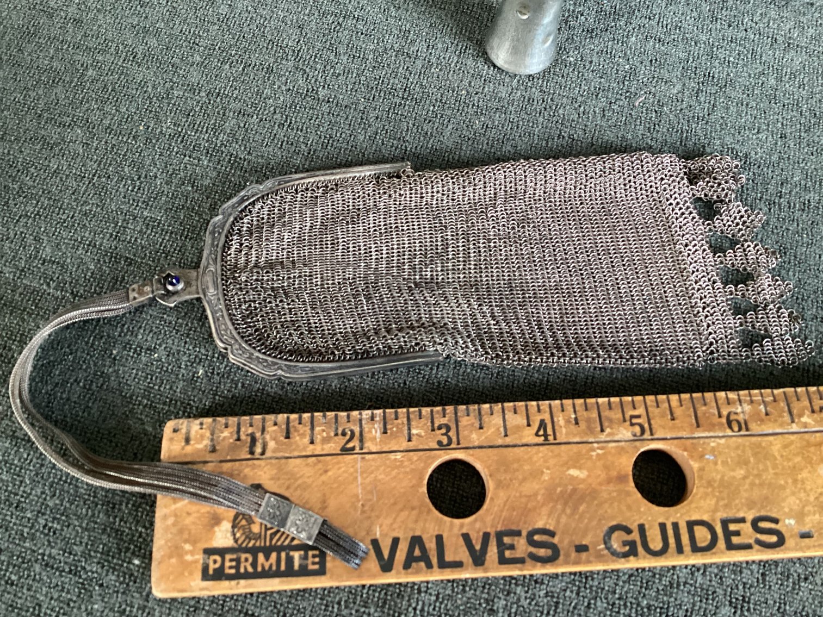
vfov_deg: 45.4
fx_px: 737
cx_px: 412
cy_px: 308
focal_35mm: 31
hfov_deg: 58.3
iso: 400
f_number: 2.4
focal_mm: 3.3
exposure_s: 1/40
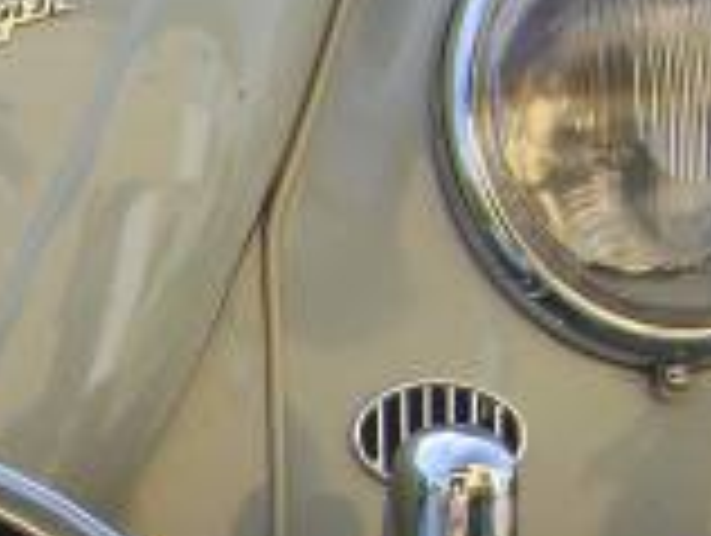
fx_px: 2962
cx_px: -356
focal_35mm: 144
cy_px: 541
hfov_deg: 13.0
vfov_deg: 10.2
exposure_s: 1/160
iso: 50
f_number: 6.4
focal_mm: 7.8
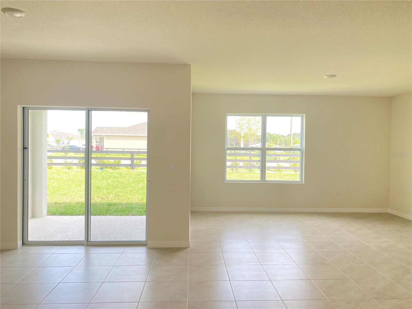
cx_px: 206
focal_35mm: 26
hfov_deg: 67.3
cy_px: 154
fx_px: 309
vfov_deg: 53.1
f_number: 1.8
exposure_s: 1/154
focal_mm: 4.25
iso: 32
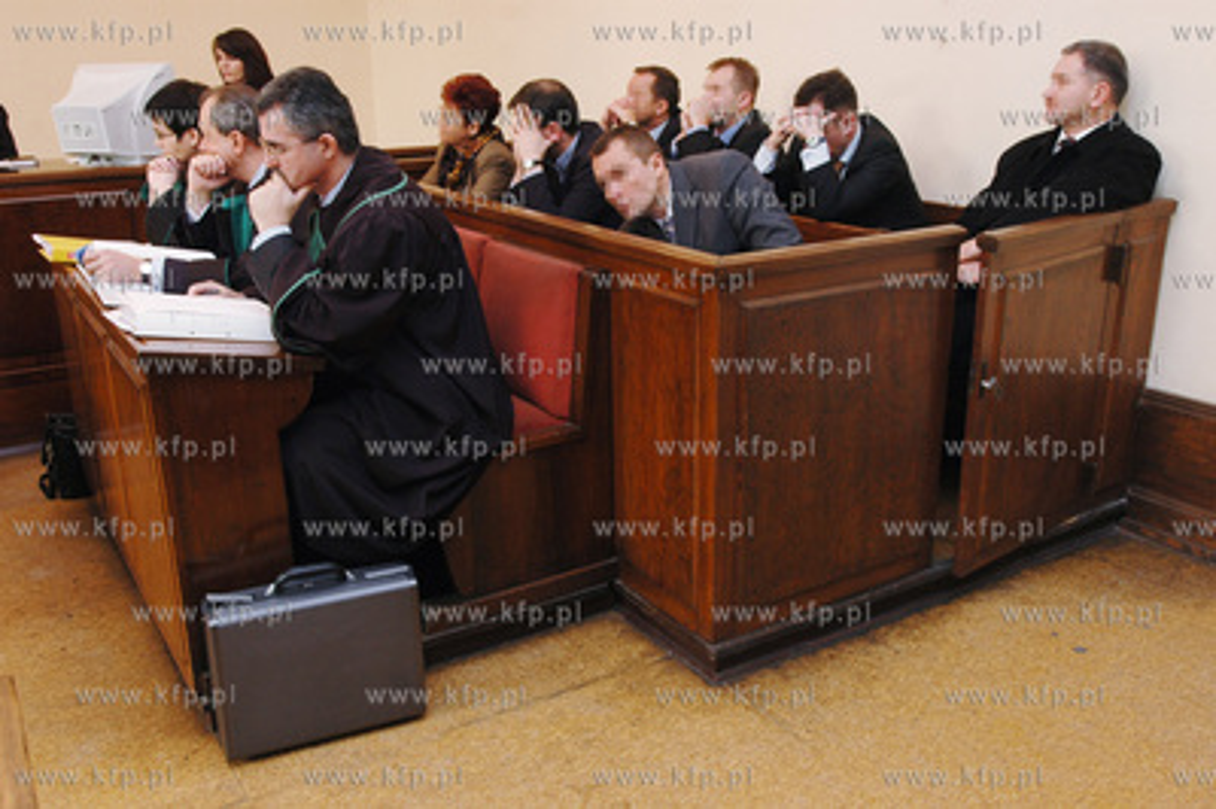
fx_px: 1114
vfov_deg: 39.9
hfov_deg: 57.3
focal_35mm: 33
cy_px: 404
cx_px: 608
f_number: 5.6
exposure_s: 1/30
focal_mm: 22
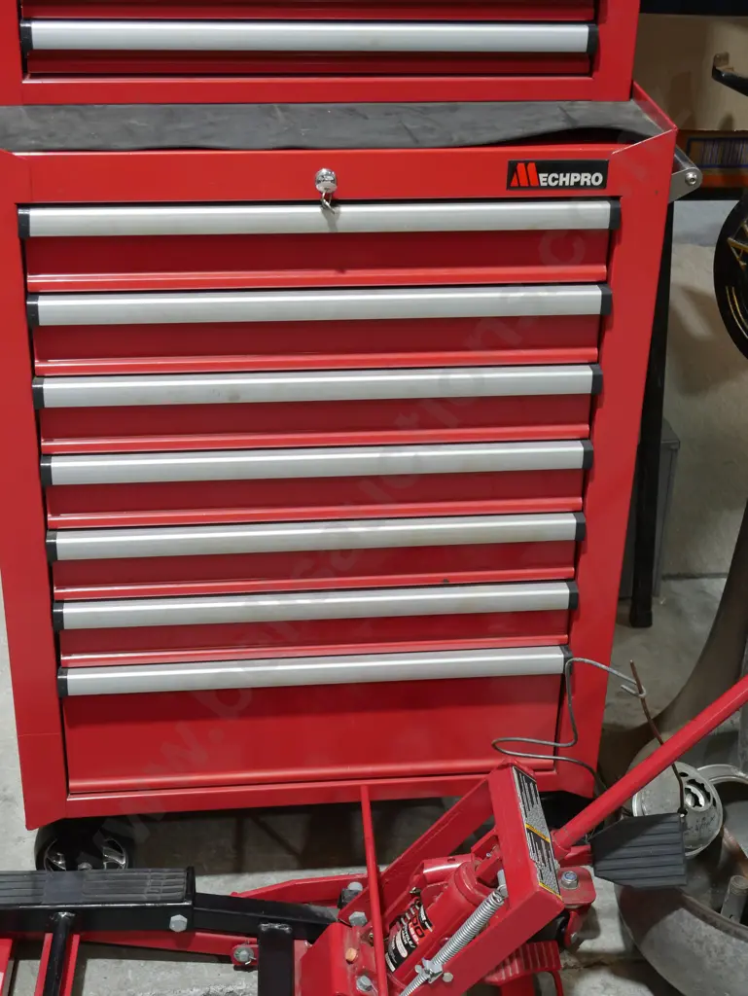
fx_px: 1612
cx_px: 374
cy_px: 498
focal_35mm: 56
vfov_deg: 34.3
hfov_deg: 26.1
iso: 800
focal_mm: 28
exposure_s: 1/60
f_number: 5.3
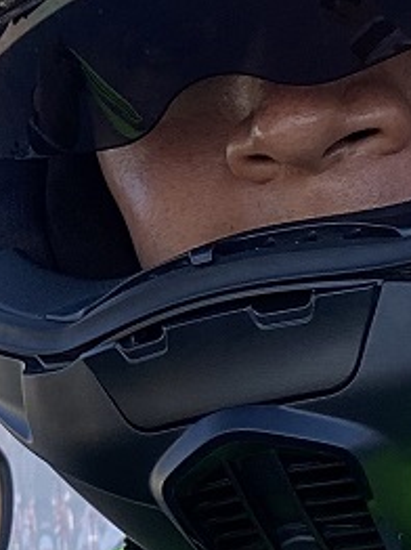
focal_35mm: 124
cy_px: 186
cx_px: -259
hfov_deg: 11.3
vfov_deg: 15.9
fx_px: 1966
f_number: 2.2
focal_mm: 2.71
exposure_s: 1/163
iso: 25
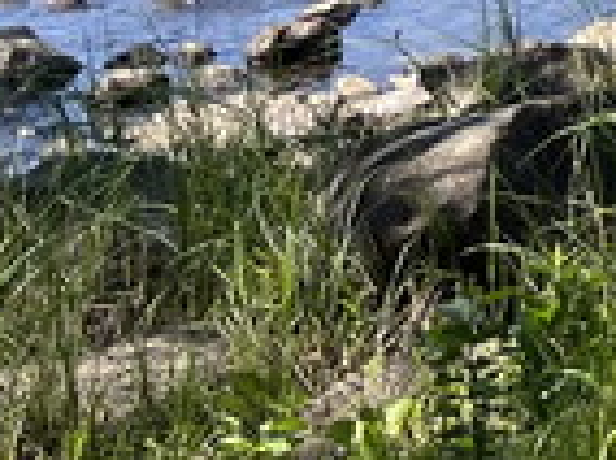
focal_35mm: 176
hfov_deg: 8.7
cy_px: -625
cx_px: 2017
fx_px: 3127
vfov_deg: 7.8
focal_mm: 5.1
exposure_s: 1/1441
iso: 50
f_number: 1.6
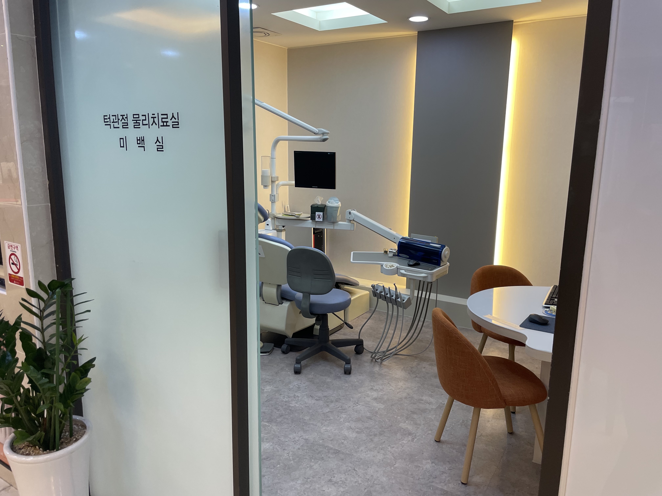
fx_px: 497
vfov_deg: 53.1
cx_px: 331
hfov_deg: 67.3
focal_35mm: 26
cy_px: 248
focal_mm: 4.2
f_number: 1.6
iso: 125
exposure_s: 1/120
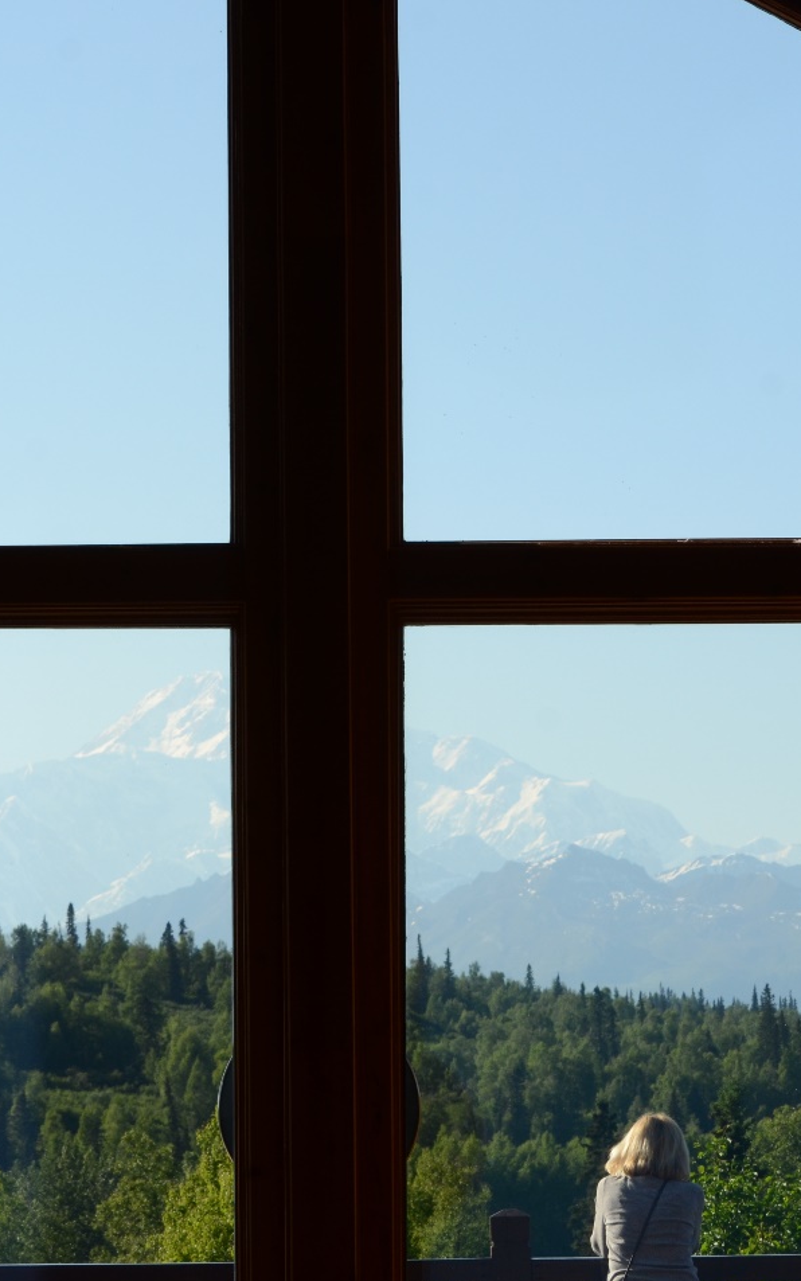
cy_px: 626
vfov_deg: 14.8
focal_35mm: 141
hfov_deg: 9.3
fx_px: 4917
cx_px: 325
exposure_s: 1/320
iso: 320
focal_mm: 55
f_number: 10
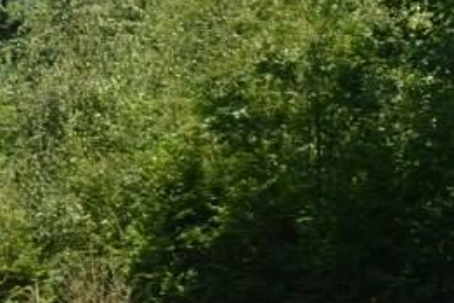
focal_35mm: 149
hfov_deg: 13.3
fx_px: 1880
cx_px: 579
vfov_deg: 9.0
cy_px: 432
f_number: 7.1
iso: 100
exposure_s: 1/200
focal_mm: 26
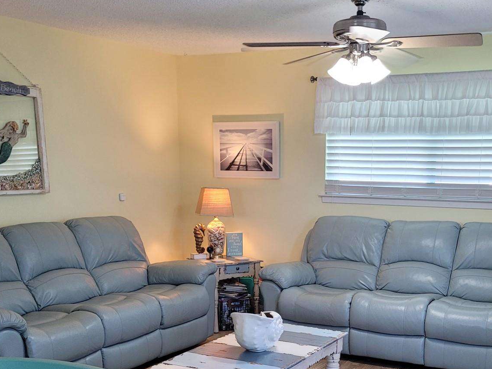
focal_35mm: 47
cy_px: 315
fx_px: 668
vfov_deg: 29.9
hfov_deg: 40.3
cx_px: 294
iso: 200
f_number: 1.8
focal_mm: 5.4
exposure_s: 1/120
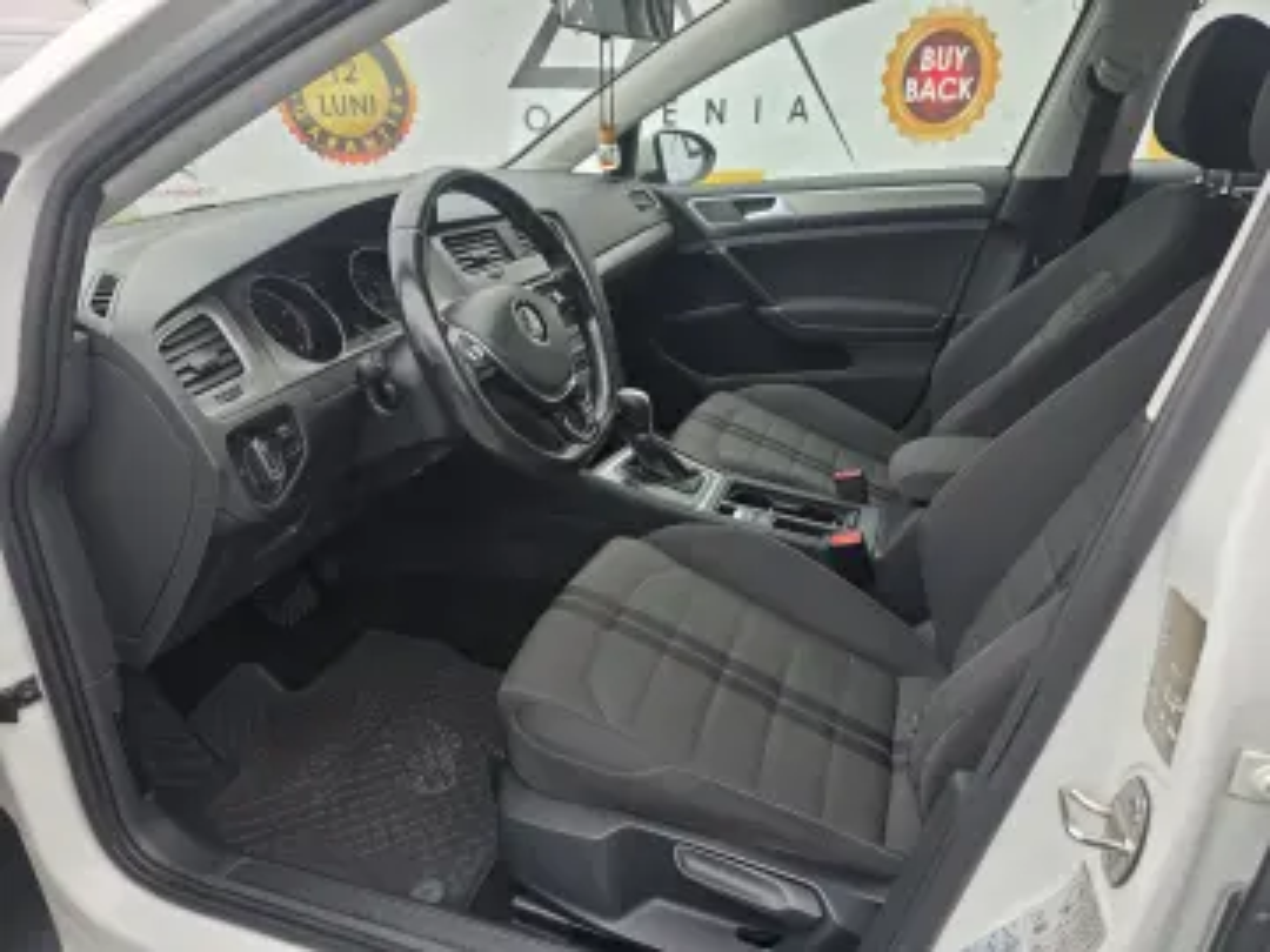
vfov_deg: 58.9
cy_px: 476
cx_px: 635
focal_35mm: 23
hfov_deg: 73.9
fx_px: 844
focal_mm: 6.3
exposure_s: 1/180
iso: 40
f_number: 1.7
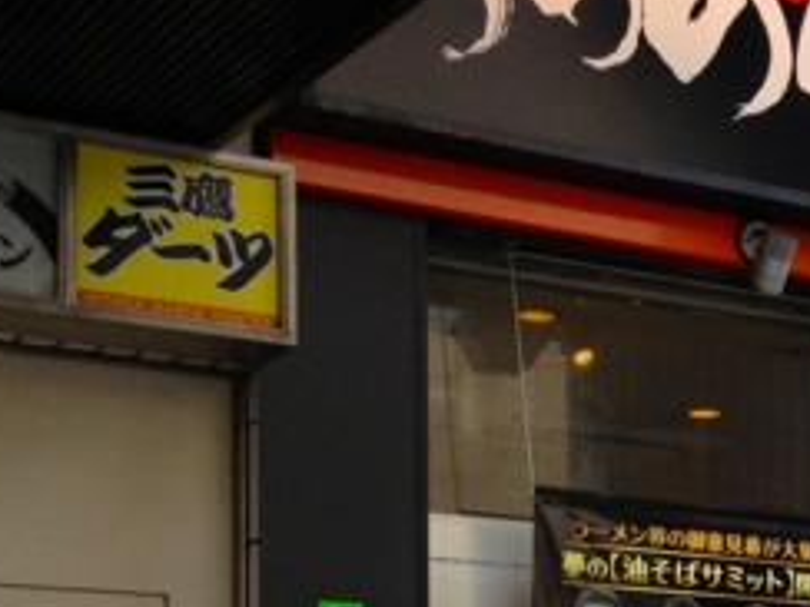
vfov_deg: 13.3
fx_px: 2527
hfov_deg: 17.1
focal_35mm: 108
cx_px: 1066
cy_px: 756
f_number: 2.4
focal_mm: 4.12
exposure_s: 1/120
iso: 80
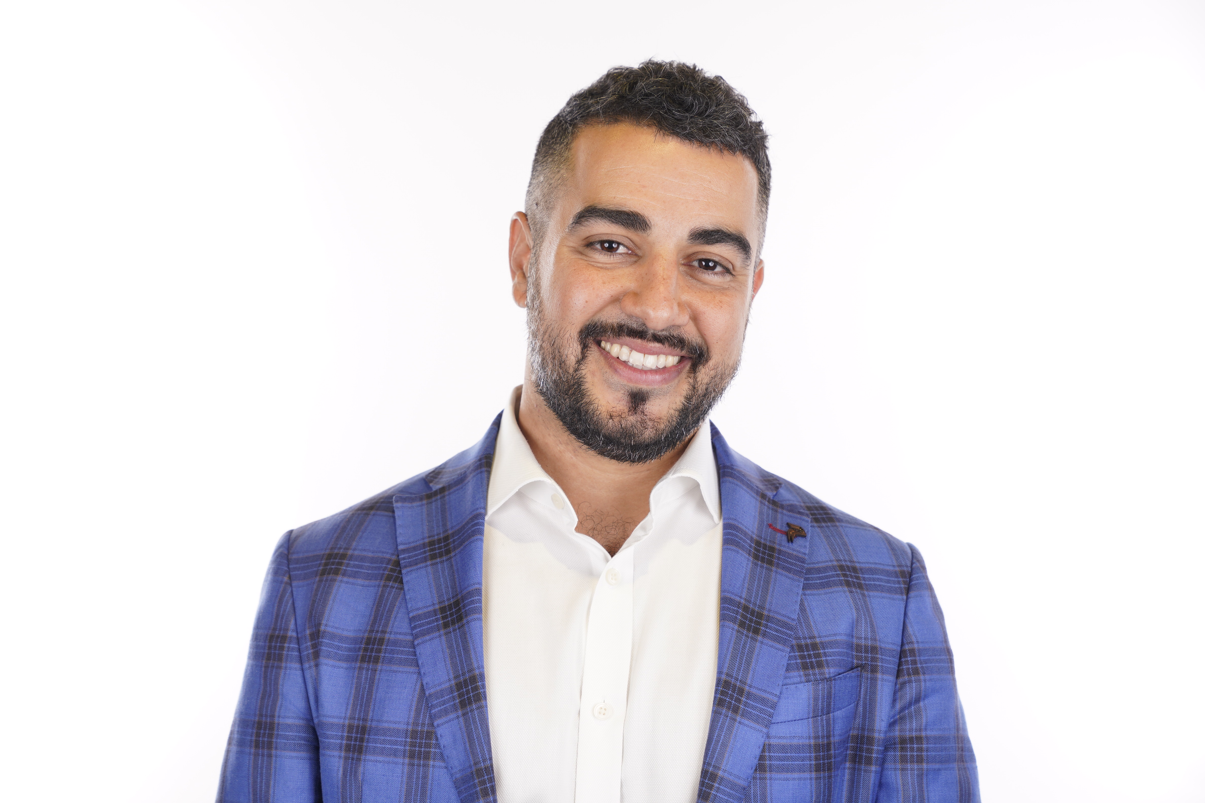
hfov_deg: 28.8
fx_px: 2343
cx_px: 602
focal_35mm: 70
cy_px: 402
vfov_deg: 19.5
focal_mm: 70
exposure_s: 1/80
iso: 320
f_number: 4.5
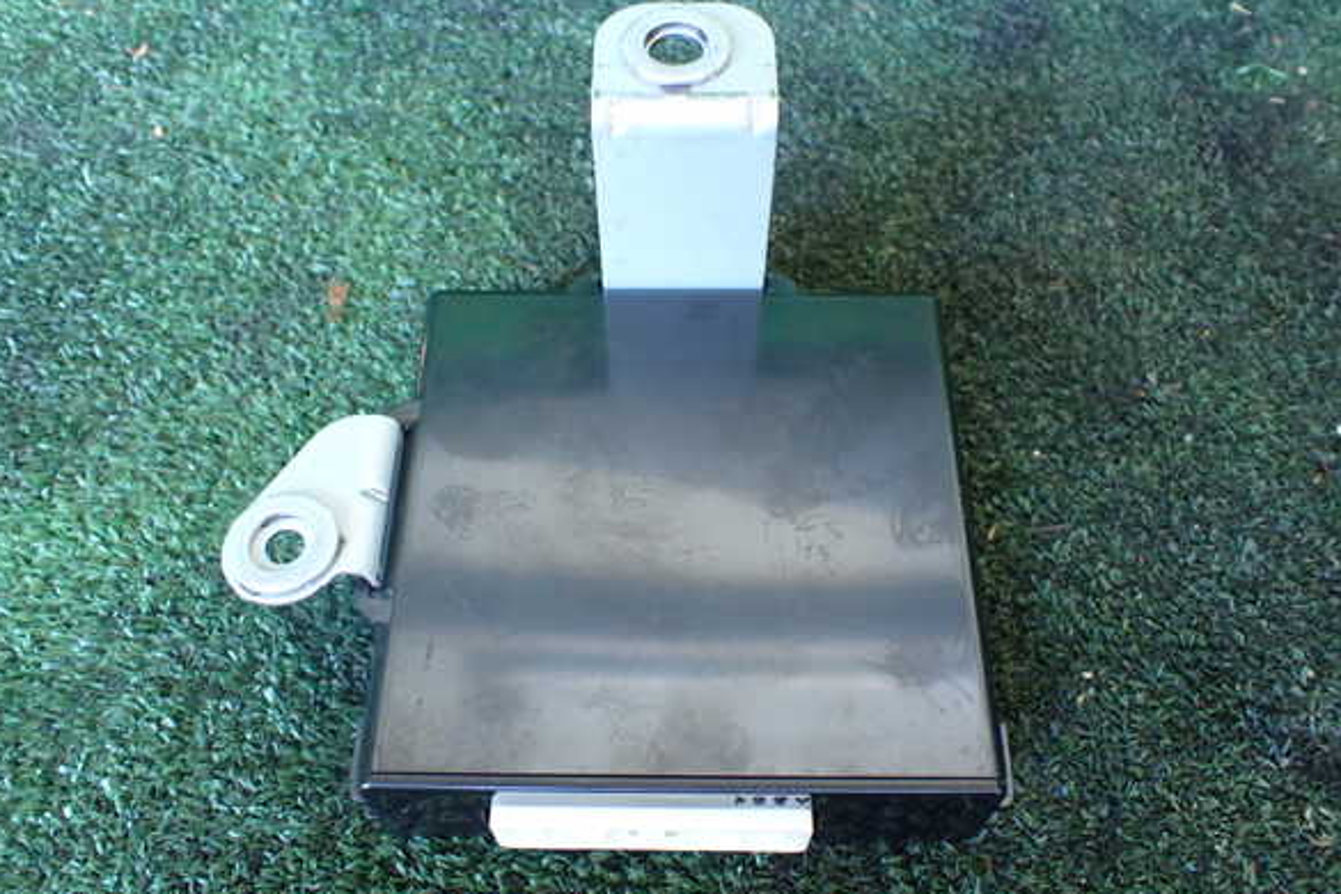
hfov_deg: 58.7
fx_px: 1192
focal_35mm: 32
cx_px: 674
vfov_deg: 41.1
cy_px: 454
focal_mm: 5.4
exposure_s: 1/40
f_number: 2.3
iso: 800
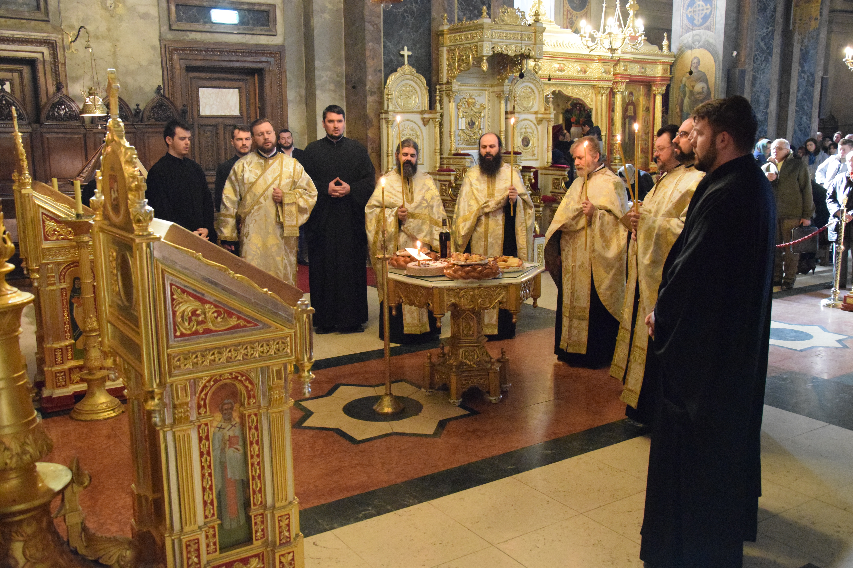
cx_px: 426
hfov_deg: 57.2
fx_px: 782
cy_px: 284
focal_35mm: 33
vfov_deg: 40.0
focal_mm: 22
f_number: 4
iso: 8000
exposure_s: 1/50
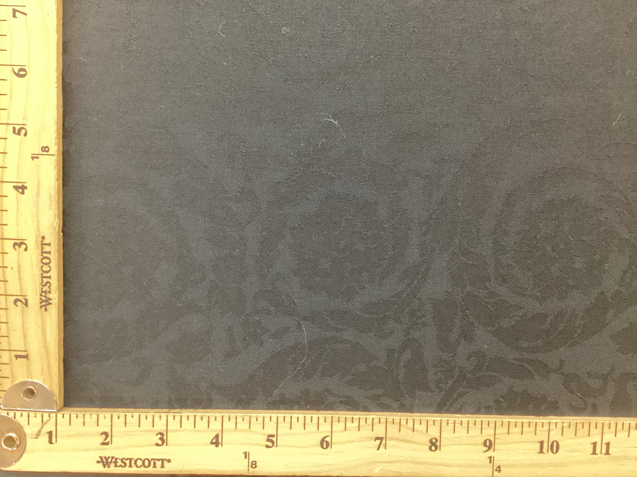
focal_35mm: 31
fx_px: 570
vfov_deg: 45.4
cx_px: 318
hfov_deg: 58.4
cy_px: 238
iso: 500
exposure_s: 1/30
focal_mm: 3.3
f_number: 2.4
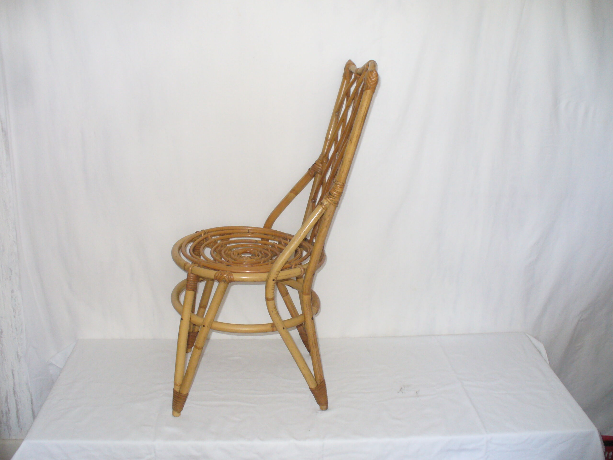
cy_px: 230
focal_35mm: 37
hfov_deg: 50.1
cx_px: 306
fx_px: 655
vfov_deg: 38.7
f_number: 2.8
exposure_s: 1/30
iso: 200
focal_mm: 6.1
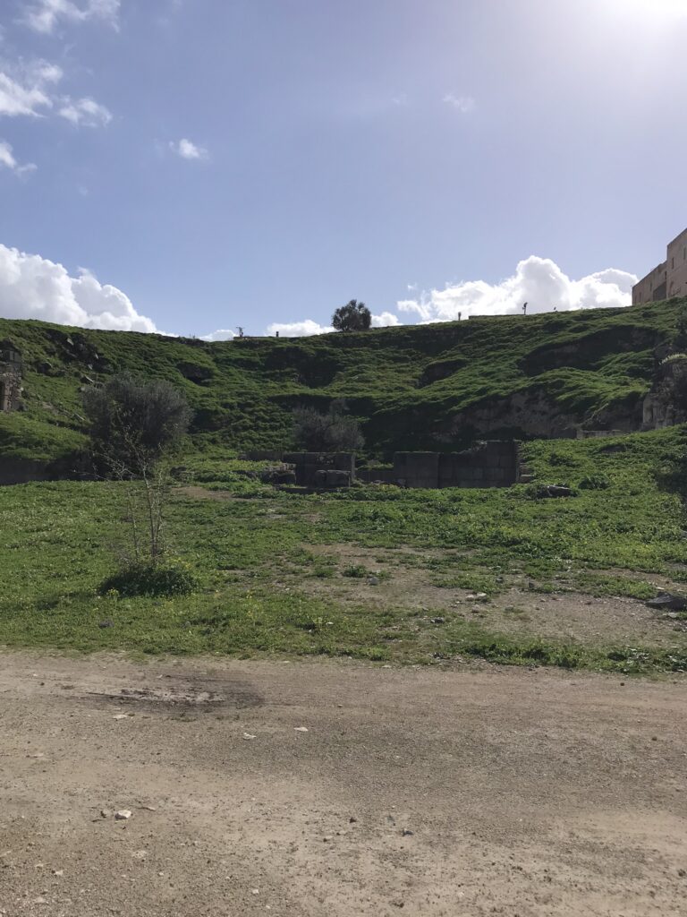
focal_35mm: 28
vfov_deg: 63.4
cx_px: 344
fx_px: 741
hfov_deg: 49.7
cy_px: 458
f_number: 1.8
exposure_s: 1/5319
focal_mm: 3.99
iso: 20
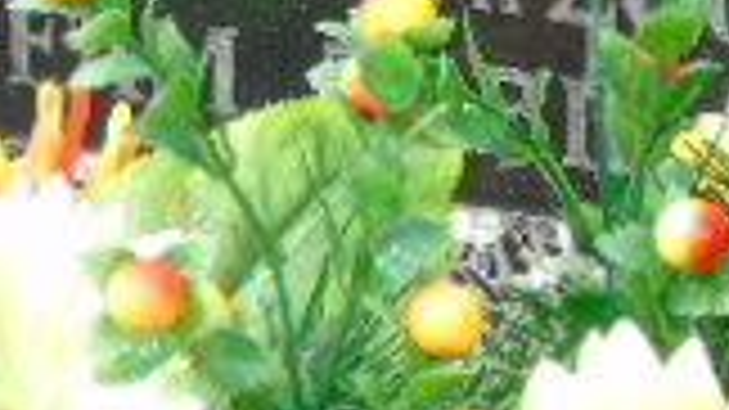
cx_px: -9
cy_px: -590
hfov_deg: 3.5
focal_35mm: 611
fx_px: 11807
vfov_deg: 2.0
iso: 100
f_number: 4.7
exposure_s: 1/125
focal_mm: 25
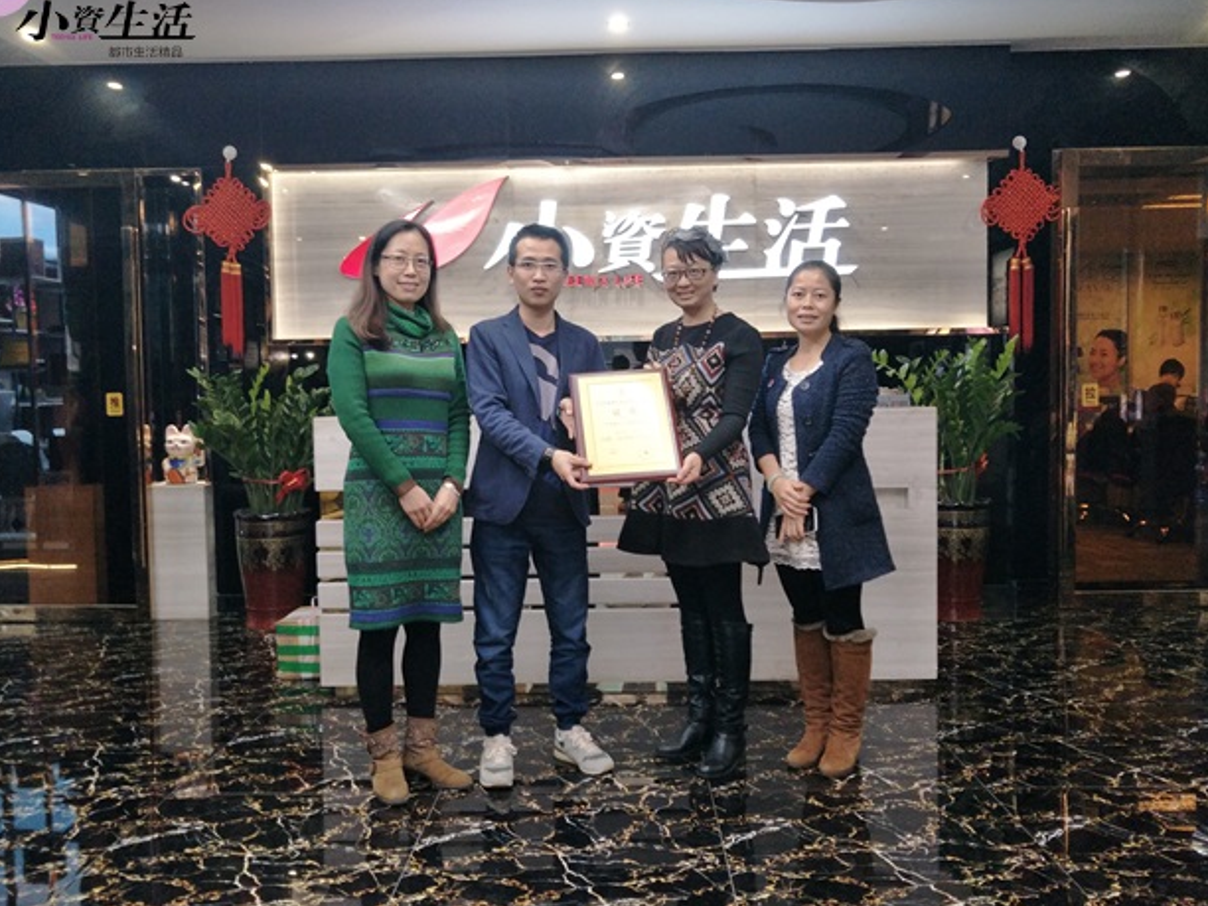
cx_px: 588
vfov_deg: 58.9
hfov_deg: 73.9
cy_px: 448
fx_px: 803
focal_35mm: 23
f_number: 2
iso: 427
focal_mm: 3.79
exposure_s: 1/16.7
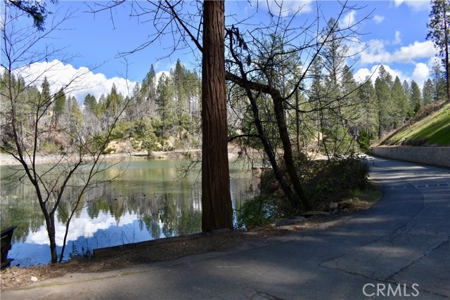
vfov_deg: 48.0
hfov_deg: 67.4
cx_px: 225
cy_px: 150
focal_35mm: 27
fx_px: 338
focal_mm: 18
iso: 100
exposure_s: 1/250
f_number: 7.1
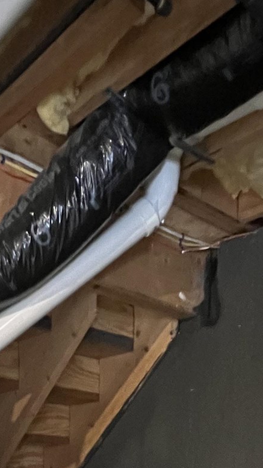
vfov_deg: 38.7
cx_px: 123
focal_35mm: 42
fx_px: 521
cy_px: 530
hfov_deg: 28.3
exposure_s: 1/30
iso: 1600
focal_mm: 1.57
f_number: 1.8
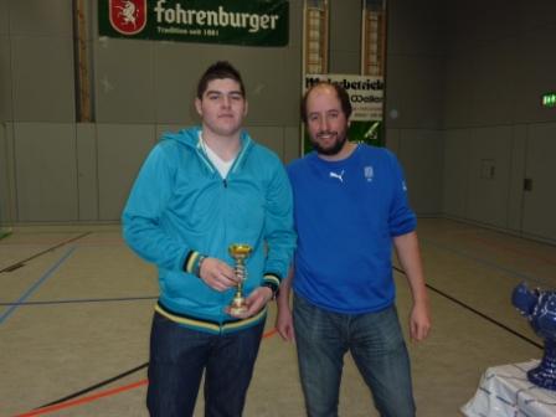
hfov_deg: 61.7
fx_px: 466
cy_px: 208
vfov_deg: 48.2
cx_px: 278
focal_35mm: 29
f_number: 3.4
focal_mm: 4.7
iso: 100
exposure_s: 1/30
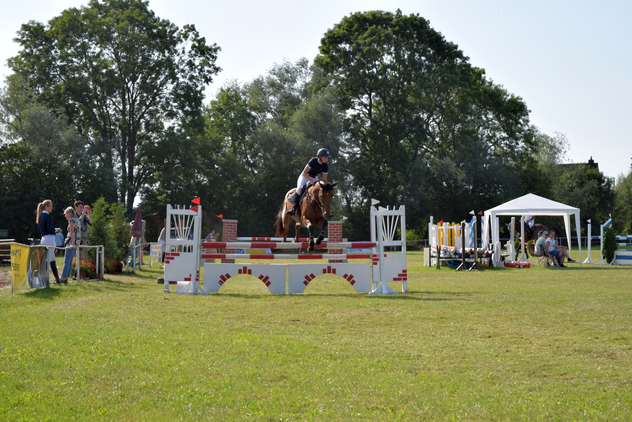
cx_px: 316
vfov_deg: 16.6
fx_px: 1449
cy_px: 211
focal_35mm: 82
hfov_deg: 24.6
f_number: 6.3
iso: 400
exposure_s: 1/1600
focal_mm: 55
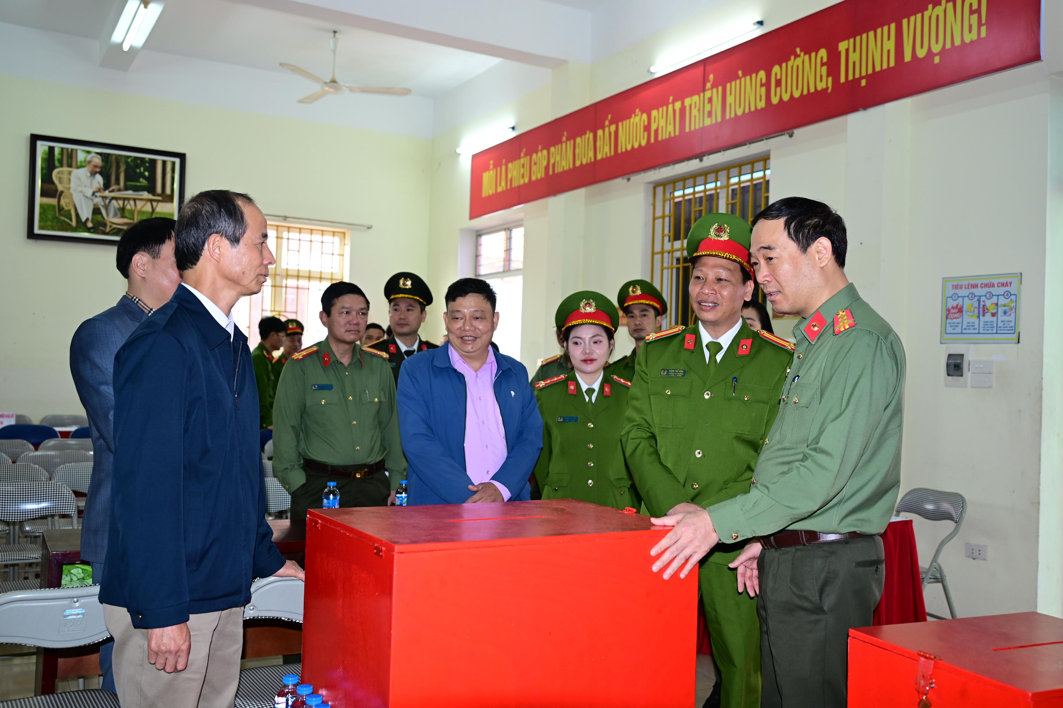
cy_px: 354
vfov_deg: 40.0
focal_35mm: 33
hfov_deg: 57.2
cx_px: 532
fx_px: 974
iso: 1250
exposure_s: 1/160
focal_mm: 33
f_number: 4
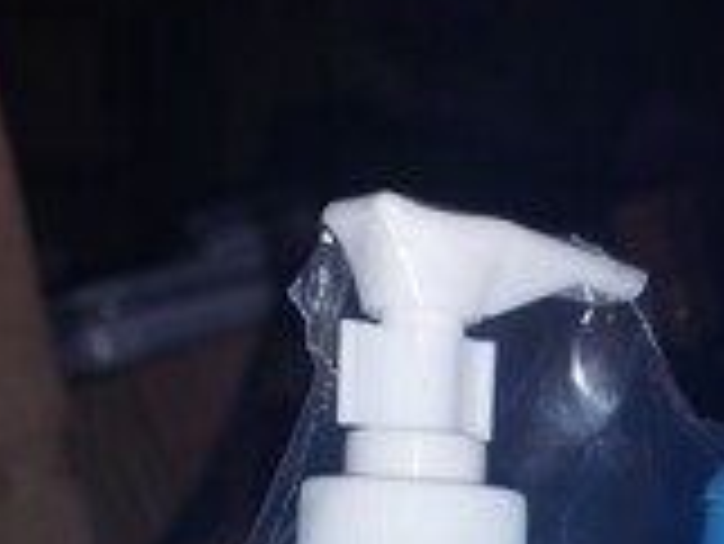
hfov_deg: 21.0
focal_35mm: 93
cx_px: 513
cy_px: 958
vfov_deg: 14.2
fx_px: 1947
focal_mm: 5.23
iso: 40
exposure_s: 1/50
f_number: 1.8
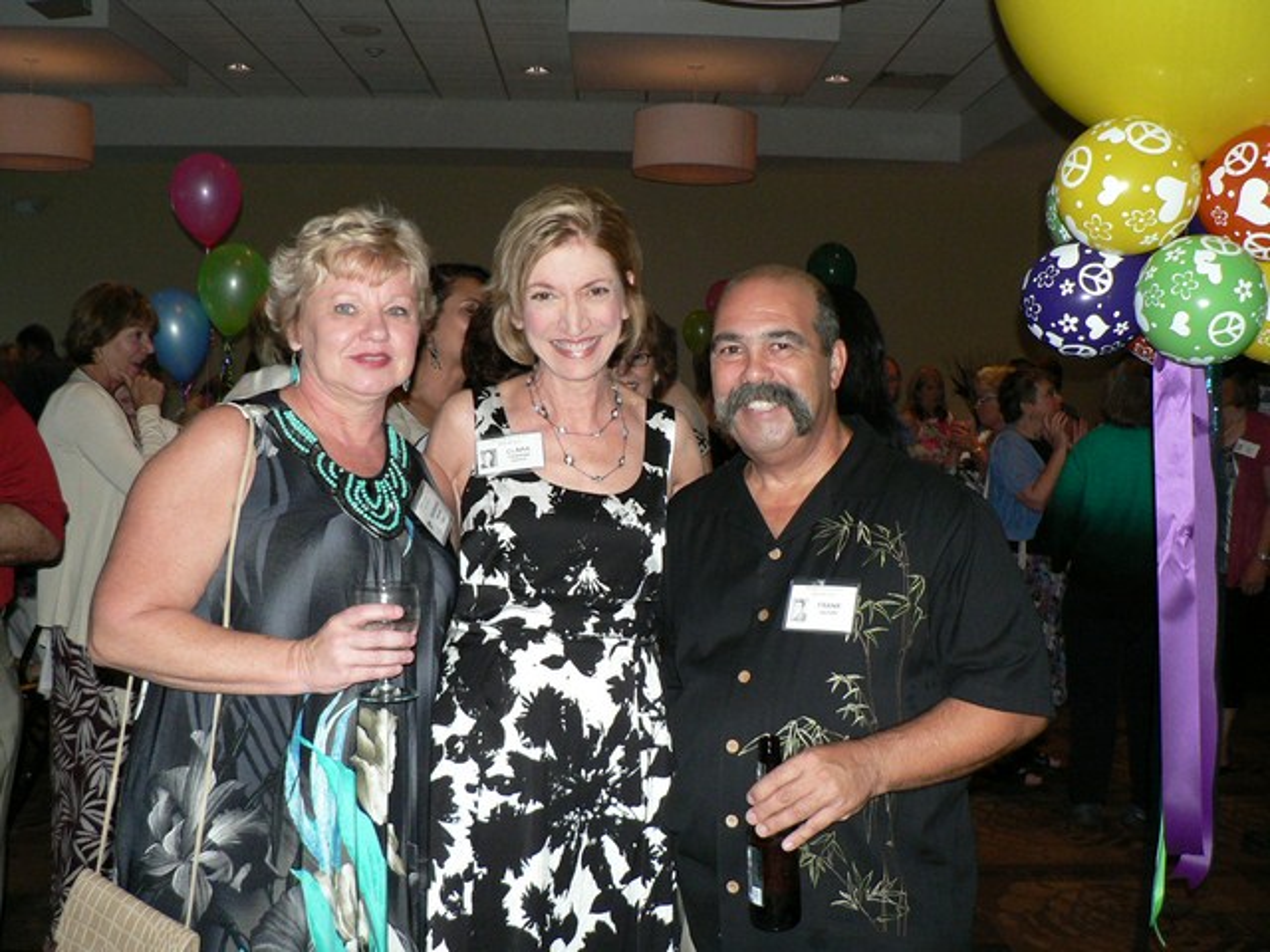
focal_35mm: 36
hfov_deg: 51.4
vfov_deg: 39.7
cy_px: 476
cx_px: 635
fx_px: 1321
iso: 200
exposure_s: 1/60
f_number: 2.8
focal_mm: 6
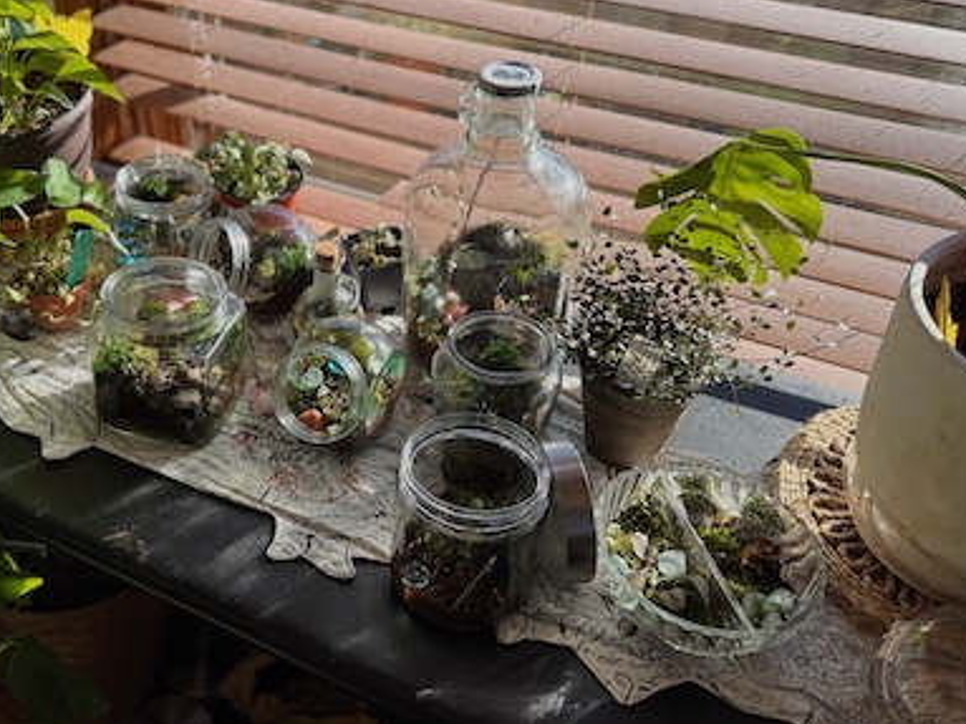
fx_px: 921
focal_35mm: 33
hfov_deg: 54.7
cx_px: 354
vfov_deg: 42.9
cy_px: 349
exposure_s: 1/645
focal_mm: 6.76
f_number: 1.78
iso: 80
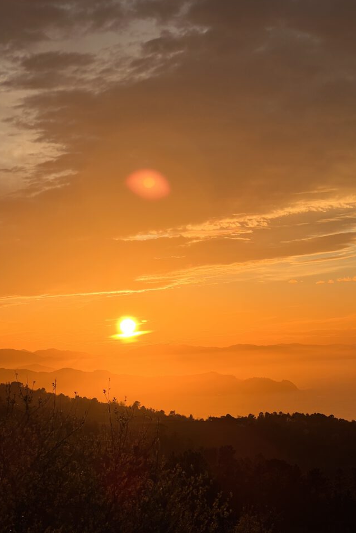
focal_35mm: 86
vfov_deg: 23.6
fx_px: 1276
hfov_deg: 15.9
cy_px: 261
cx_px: 147
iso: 32
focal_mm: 9
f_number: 2.8
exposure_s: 1/1908
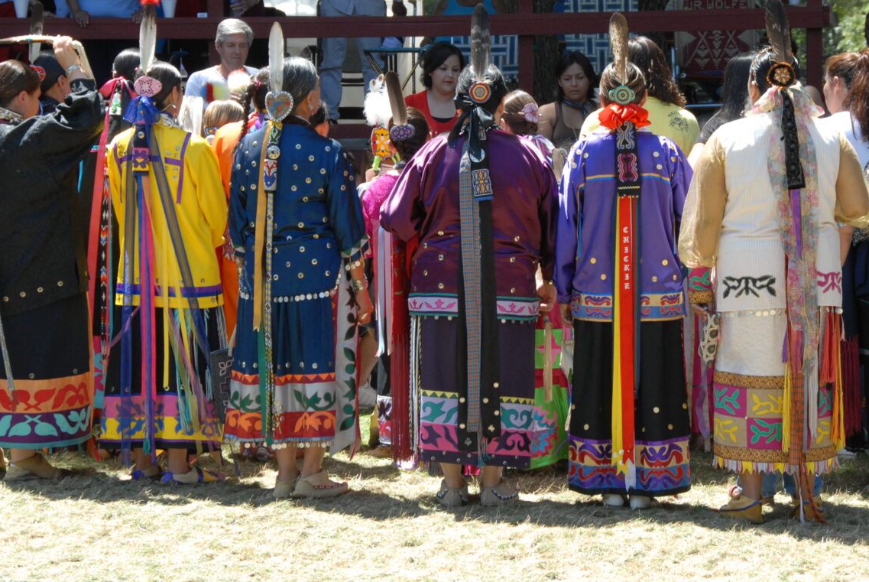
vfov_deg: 10.4
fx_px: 3182
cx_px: 510
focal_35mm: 132
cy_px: 199
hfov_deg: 15.5
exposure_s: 1/200
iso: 400
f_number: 7.1
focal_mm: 65
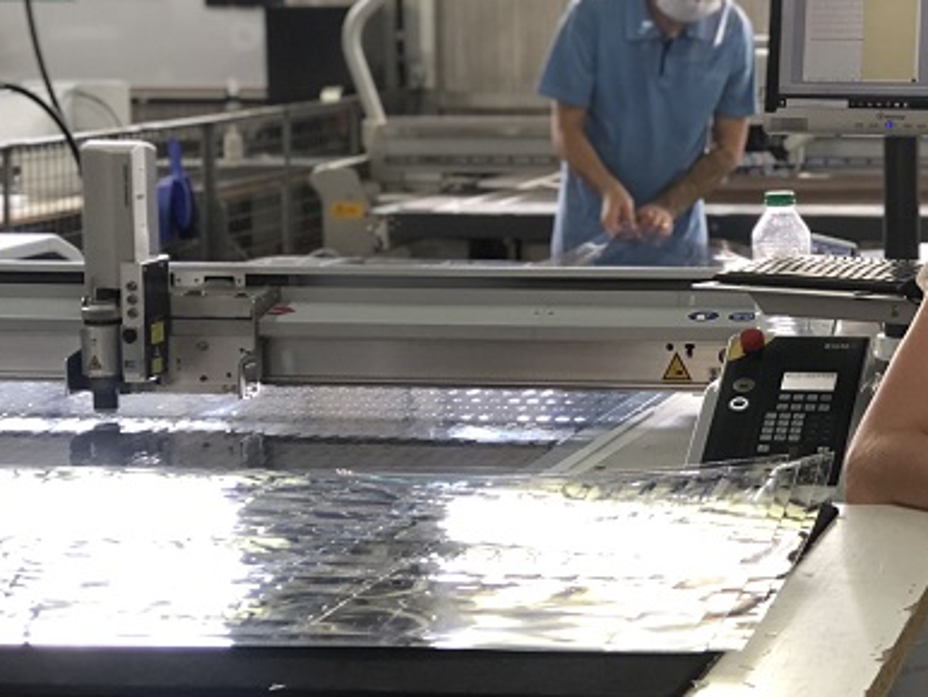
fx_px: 3165
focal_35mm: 118
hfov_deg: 16.4
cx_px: 849
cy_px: 344
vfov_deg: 12.6
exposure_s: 1/30
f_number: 2.8
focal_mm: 6.6
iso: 125
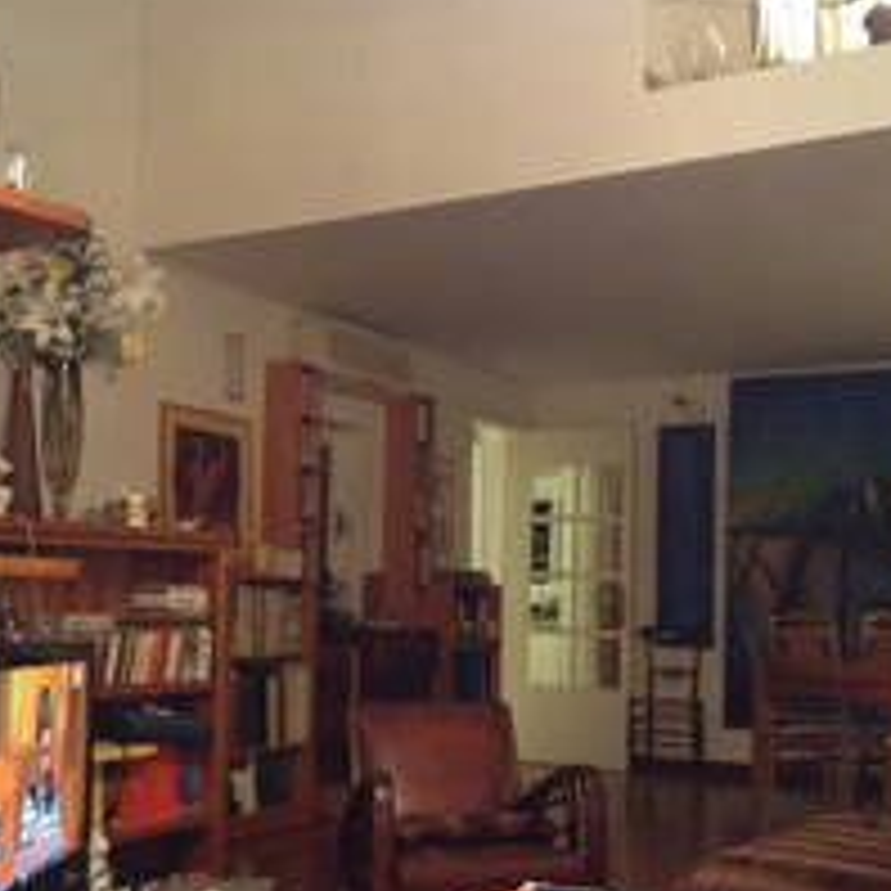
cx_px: 464
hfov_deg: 32.2
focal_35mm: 53
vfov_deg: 32.2
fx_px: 1543
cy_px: 508
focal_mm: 3.3
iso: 400
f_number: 2.4
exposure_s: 1/15
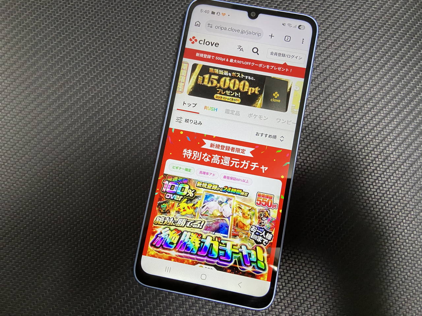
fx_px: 317
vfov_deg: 53.1
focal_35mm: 26
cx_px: 211
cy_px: 158
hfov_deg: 67.3
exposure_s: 1/50
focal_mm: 4.25
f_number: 1.8
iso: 200
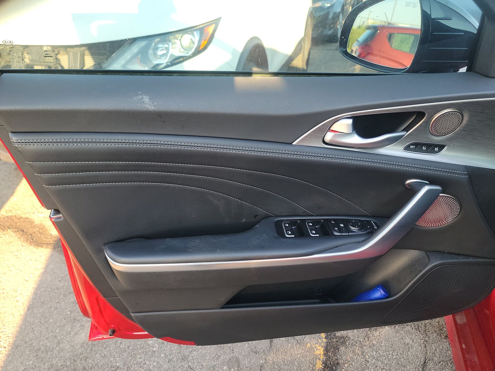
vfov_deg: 56.8
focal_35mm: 24
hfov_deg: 71.6
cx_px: 248
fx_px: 343
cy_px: 186
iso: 76
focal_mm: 6.7
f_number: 1.8
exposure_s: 1/59
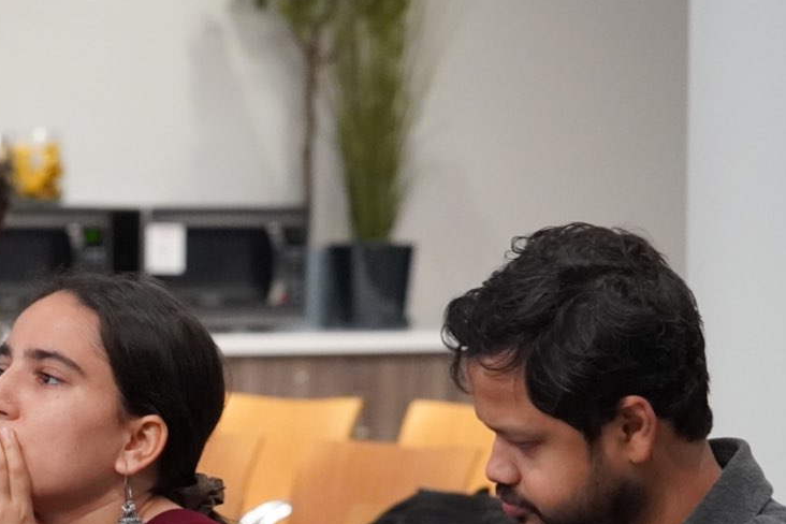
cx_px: 250
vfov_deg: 4.5
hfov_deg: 6.7
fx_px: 6710
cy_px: 558
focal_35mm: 307
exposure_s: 1/160
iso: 3200
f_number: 4
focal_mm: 75
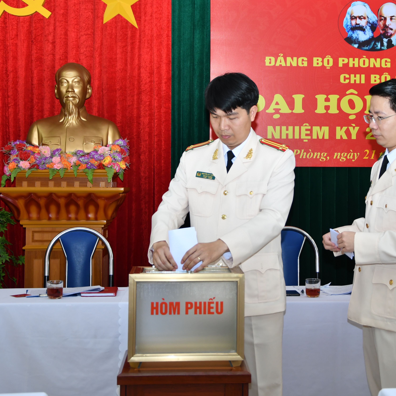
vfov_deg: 24.0
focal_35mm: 72
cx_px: 260
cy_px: 184
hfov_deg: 23.9
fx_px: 932
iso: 500
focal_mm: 34
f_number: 4.5
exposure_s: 1/200
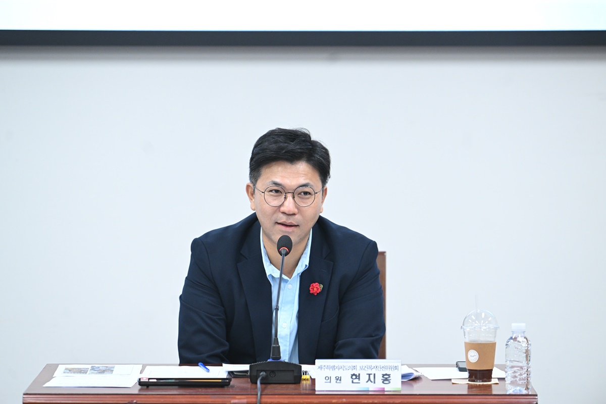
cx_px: 303
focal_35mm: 200
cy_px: 202
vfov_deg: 6.9
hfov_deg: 10.3
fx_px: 3366
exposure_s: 1/200
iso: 3200
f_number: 4
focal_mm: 200
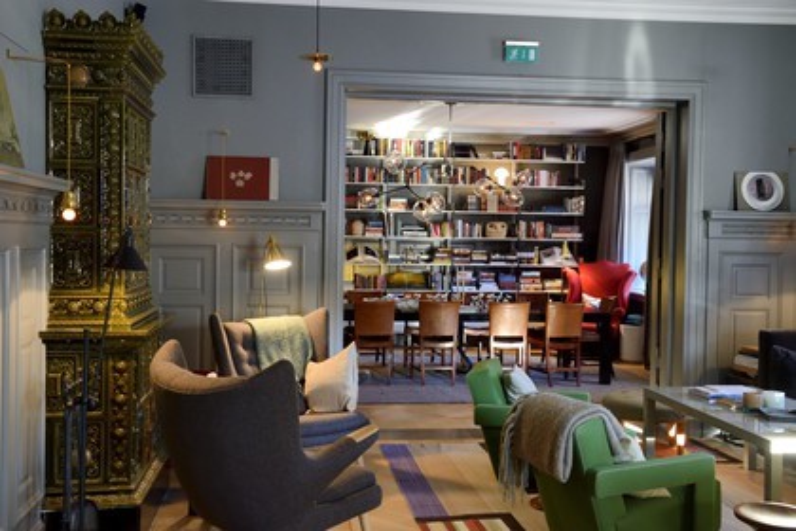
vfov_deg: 35.1
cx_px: 398
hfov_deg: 50.7
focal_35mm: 38
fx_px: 840
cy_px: 266
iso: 1600
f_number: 6.3
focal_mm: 38
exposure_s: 1/15
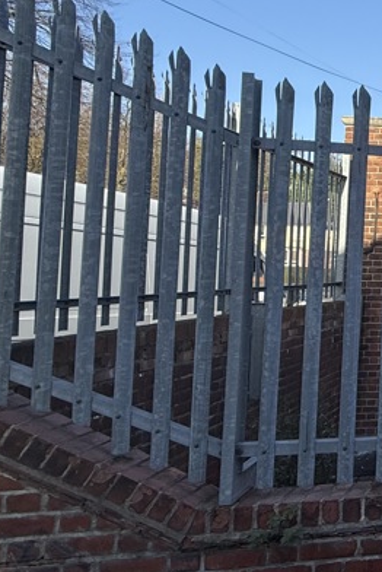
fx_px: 604
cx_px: 660
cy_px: 231
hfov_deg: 22.8
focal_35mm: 38
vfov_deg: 50.4
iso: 50
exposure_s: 1/928
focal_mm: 2.22
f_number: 2.2
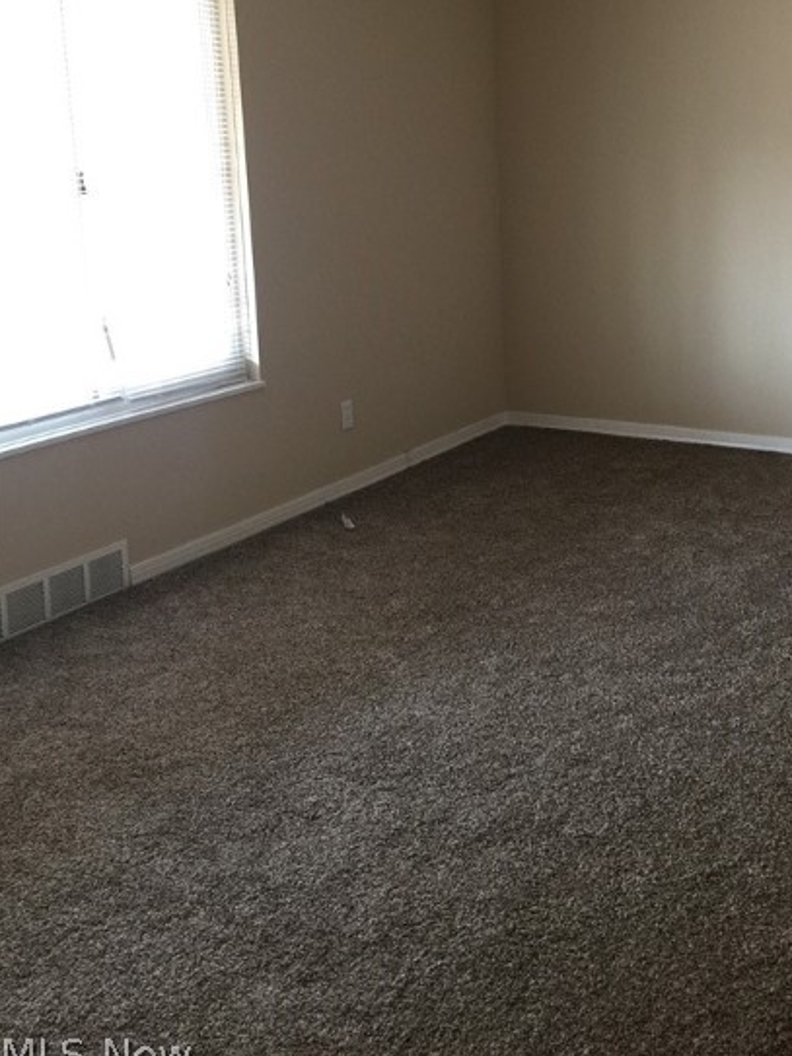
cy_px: 340
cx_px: 551
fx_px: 1251
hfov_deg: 34.7
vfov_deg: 45.0
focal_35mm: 41
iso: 50
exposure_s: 1/15
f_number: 2.2
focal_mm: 4.15
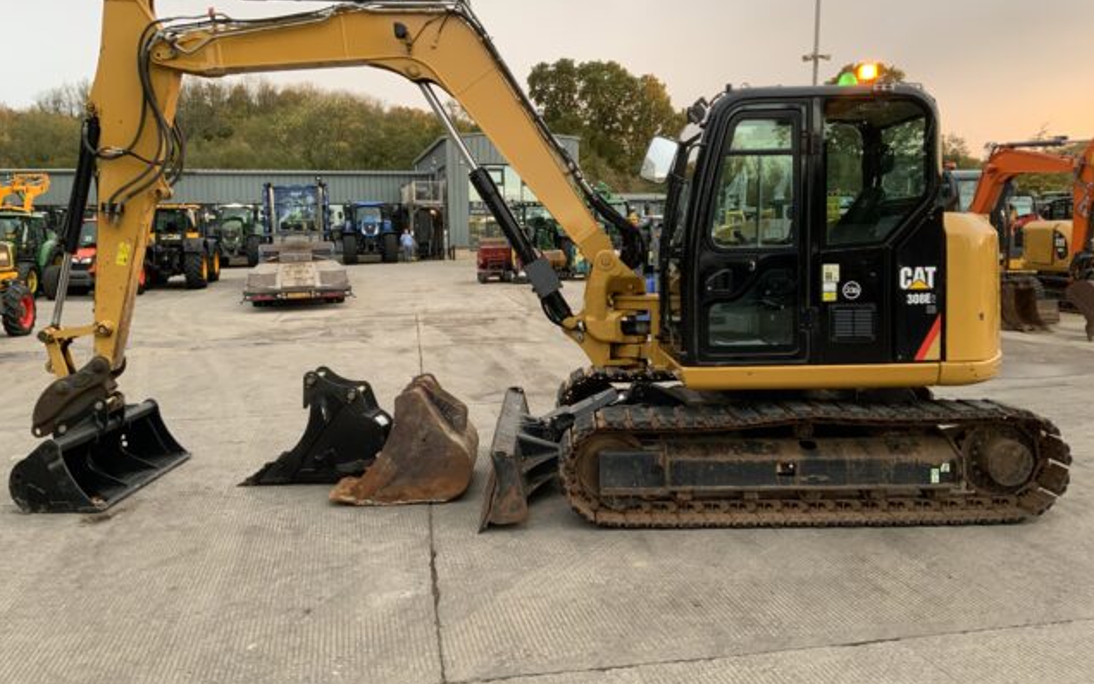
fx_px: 924
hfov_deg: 61.2
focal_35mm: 31
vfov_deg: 40.5
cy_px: 293
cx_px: 550
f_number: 1.8
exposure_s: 1/101
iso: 64
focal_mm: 3
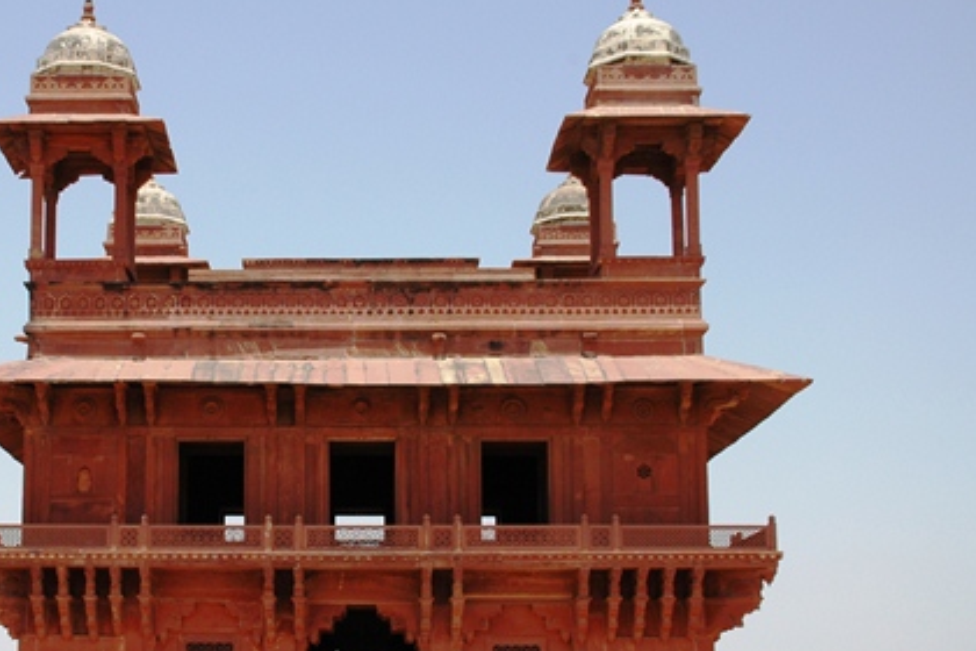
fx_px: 1735
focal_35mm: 64
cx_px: 258
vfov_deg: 21.2
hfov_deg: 30.9
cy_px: 400
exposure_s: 1/320
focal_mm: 28
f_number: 11
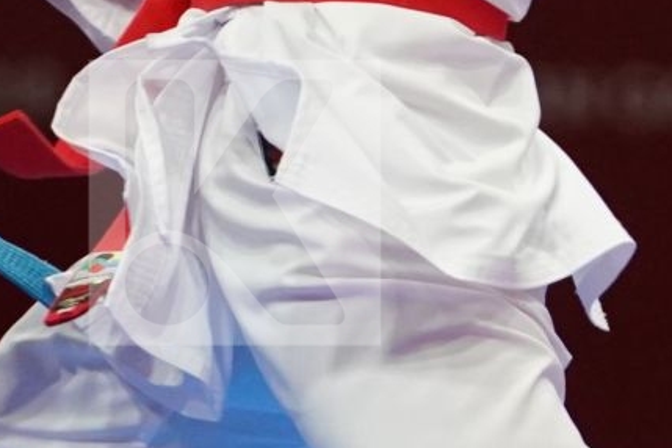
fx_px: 25590
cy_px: -354
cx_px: 235
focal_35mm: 1371
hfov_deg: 1.5
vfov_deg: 1.0
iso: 3200
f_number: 4
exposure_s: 1/1000
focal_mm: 218
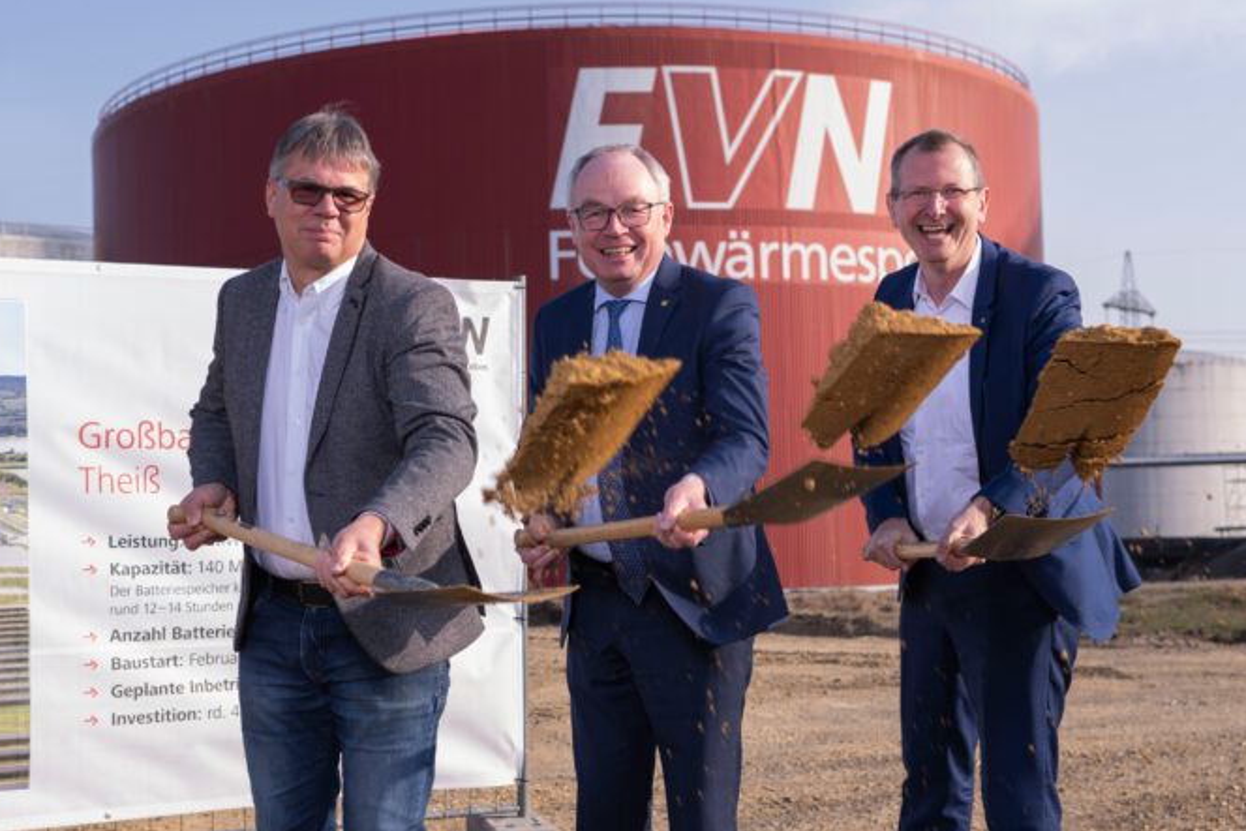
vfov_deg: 25.0
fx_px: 1869
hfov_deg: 36.8
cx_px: 510
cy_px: 483
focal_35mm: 54
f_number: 4.5
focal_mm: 35
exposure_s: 1/200
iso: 32
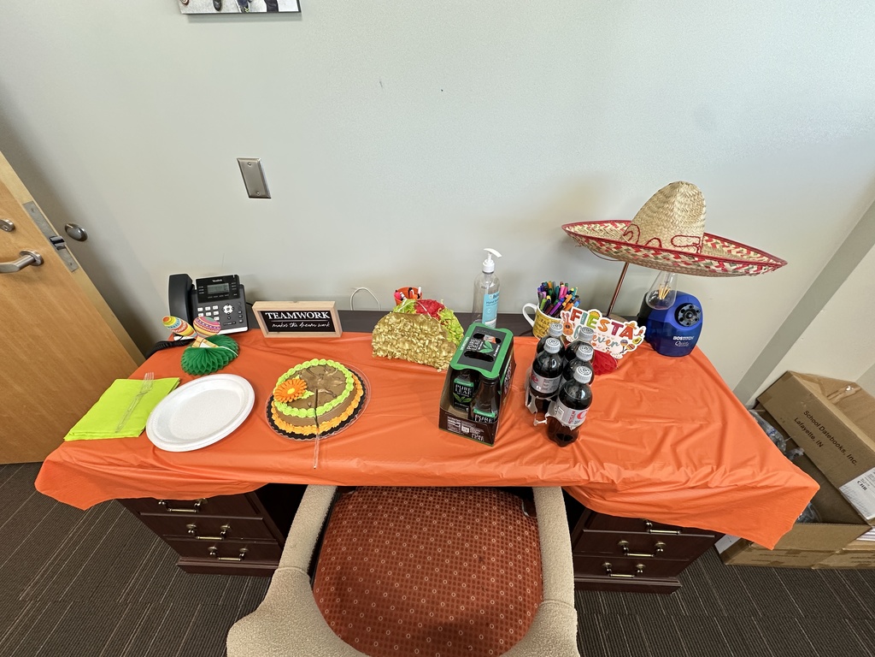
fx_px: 354
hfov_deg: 102.1
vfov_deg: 85.7
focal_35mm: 14
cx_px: 438
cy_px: 328
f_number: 2.2
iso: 200
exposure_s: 1/60
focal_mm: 2.22
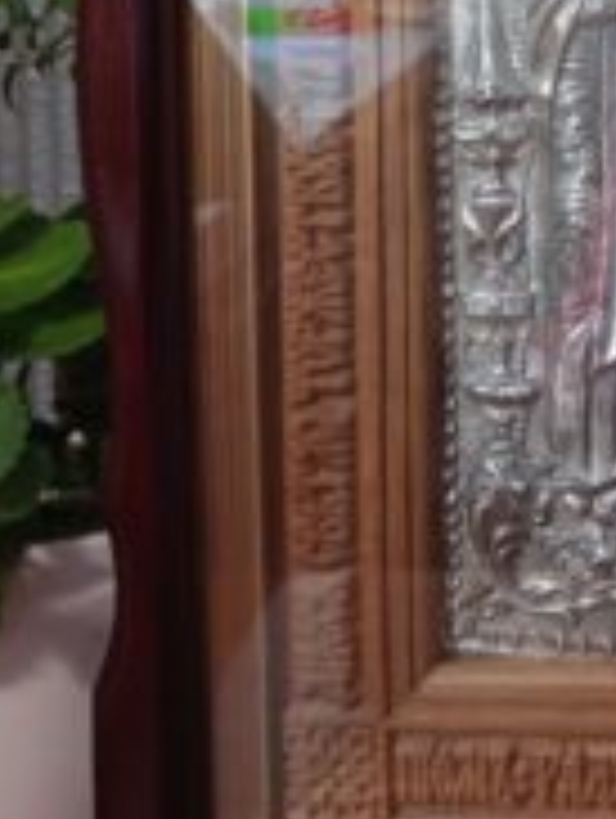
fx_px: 2012
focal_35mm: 85
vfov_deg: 22.1
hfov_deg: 16.3
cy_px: 2
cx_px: 854
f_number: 1.8
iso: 250
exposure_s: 1/30
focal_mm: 4
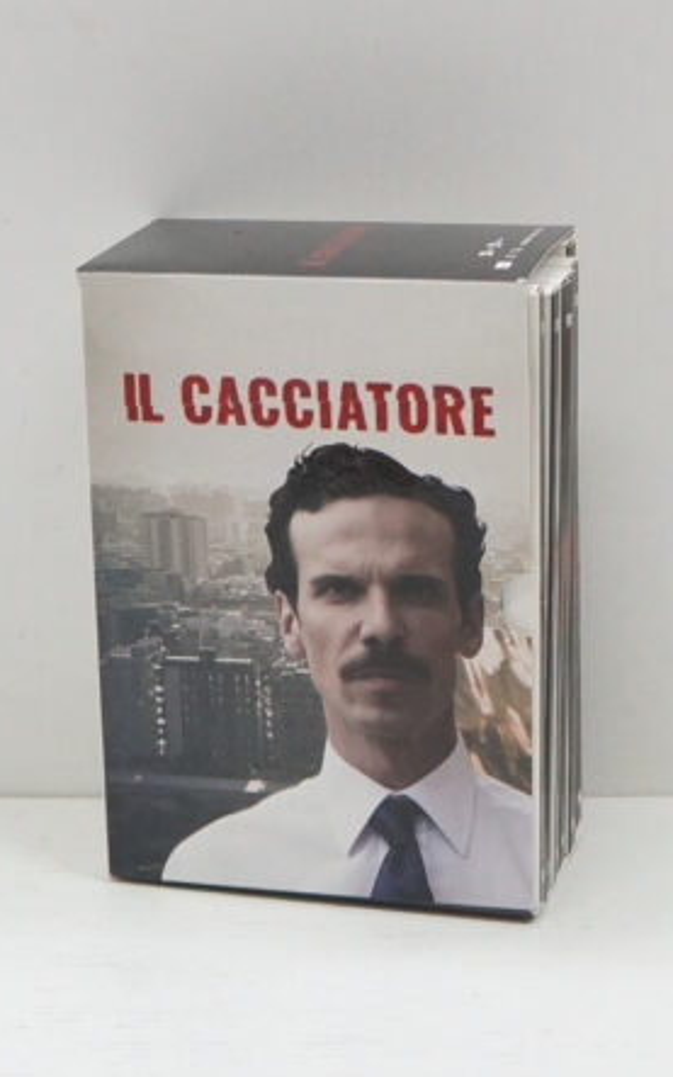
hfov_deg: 44.6
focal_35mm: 28
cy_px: 546
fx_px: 821
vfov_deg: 66.5
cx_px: 340
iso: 1600
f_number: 5.6
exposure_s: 1/60
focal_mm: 18
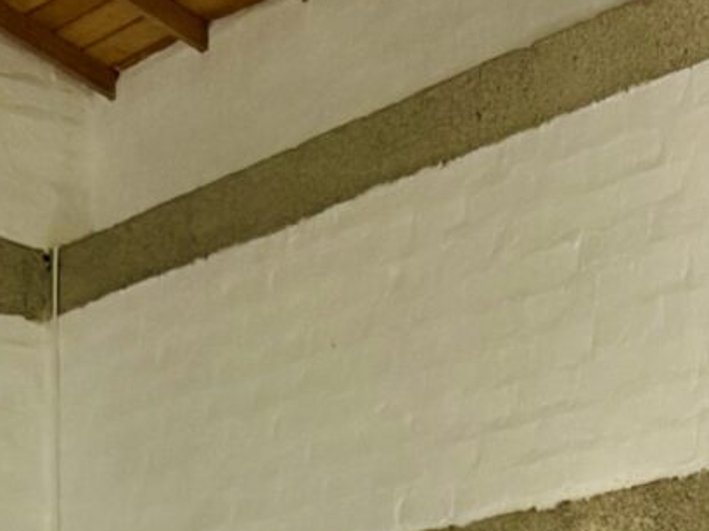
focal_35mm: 150
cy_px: 1415
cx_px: 1032
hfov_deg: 12.6
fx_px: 3070
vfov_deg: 8.7
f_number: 1.78
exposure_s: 1/60
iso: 400
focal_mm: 6.76
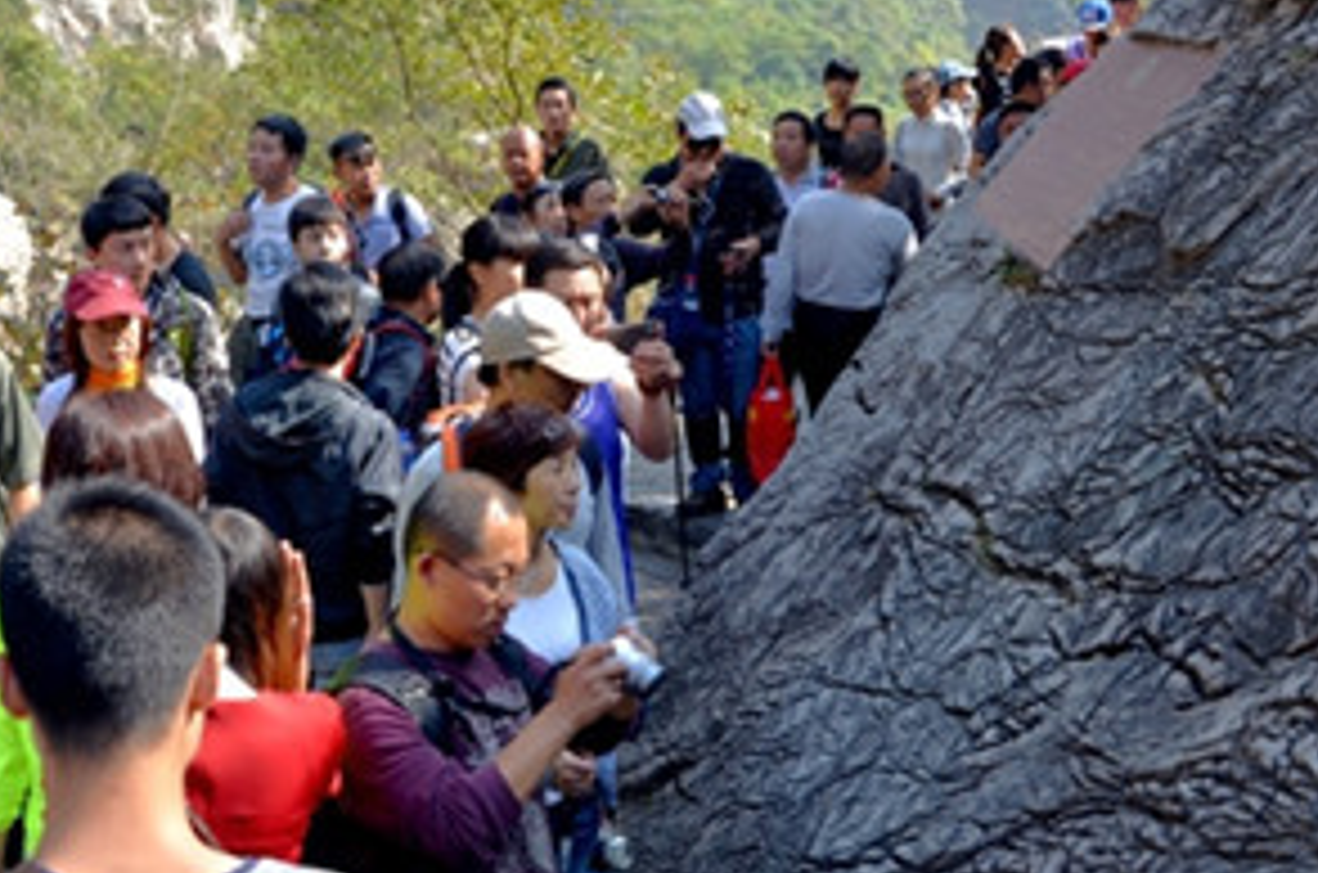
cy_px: 441
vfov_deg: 29.1
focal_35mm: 46
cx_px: 481
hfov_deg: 42.5
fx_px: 1680
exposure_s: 1/180
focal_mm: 18
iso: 200
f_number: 6.7
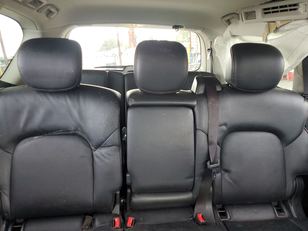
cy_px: 116
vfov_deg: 53.1
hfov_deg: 67.3
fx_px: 231
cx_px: 154
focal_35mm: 26
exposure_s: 1/60.2
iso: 179
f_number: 1.5
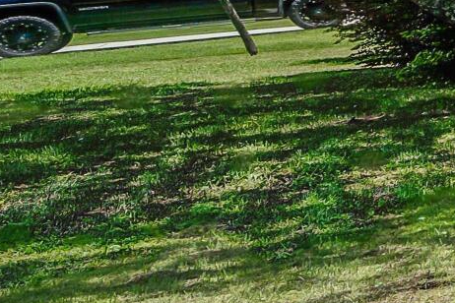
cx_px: 1470
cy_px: -41
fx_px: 986
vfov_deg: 16.9
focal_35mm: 78
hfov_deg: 10.3
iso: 100
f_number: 5.6
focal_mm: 12
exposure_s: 1/800
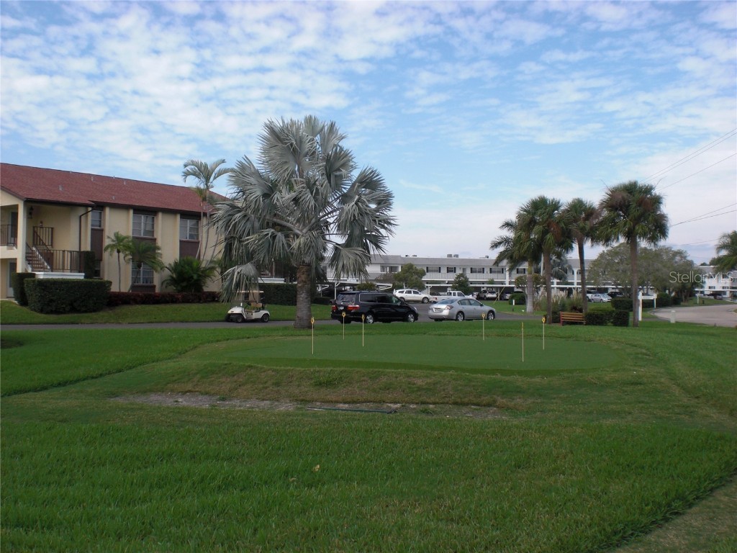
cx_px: 368
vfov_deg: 37.7
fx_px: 809
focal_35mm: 38
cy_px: 276
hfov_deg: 49.0
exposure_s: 1/250
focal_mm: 6.3
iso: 64
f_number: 5.6
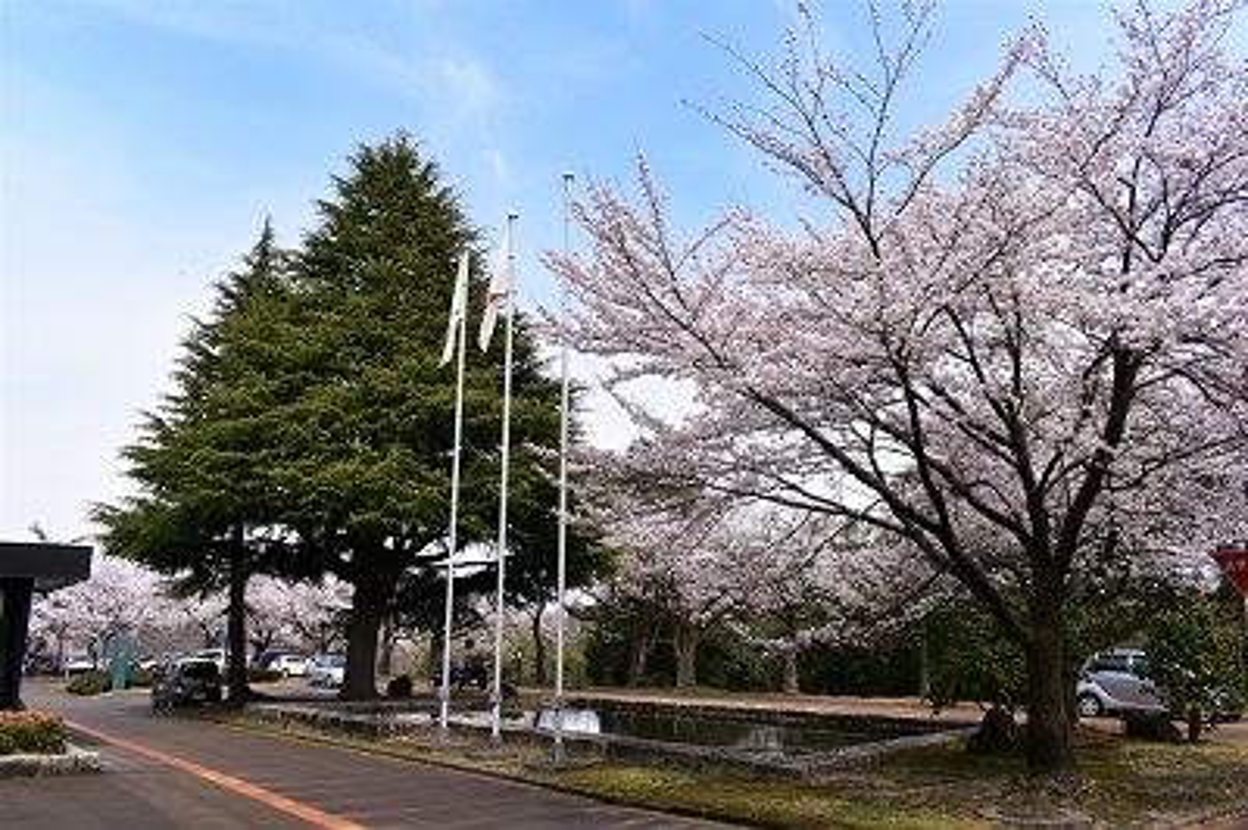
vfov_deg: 47.9
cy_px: 415
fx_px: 935
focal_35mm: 27
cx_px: 624
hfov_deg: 67.4
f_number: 11
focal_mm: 18
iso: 400
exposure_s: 1/500
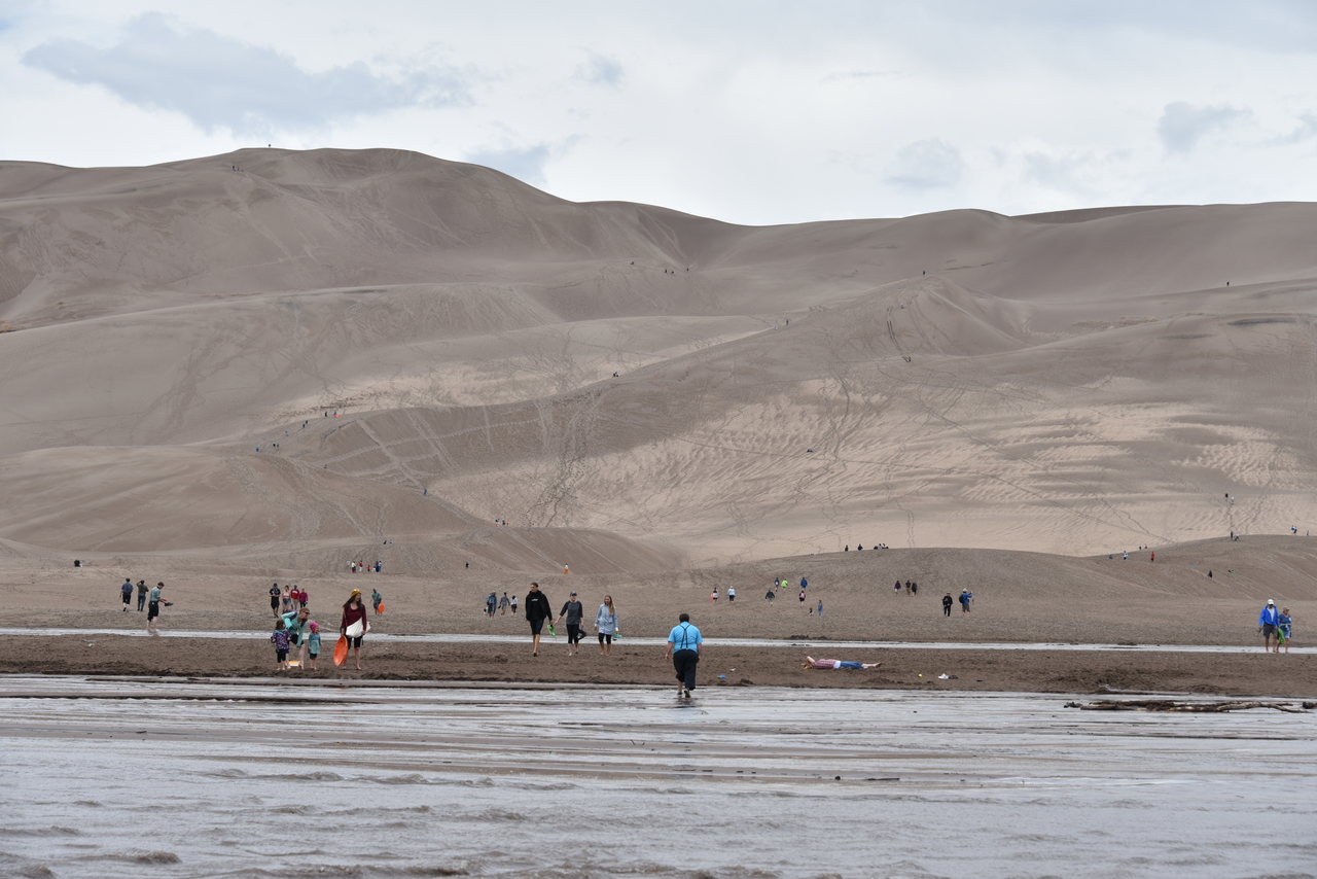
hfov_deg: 19.5
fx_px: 3842
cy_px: 440
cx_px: 658
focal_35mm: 105
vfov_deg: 13.0
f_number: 9
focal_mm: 105
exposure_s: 1/320
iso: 100
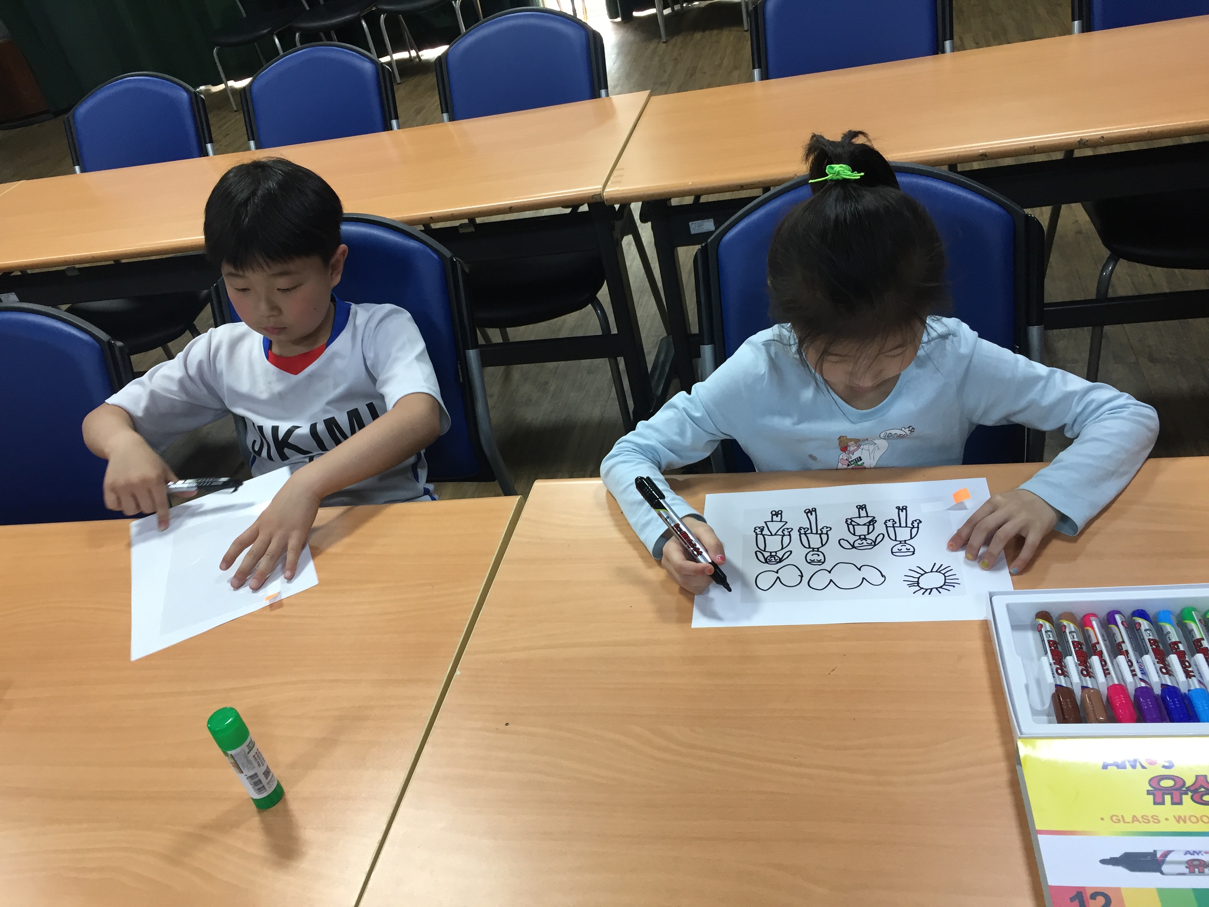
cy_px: 454
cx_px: 604
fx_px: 1013
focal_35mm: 29
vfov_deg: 48.2
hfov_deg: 61.7
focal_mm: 4.15
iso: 64
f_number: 2.2
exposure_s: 1/30
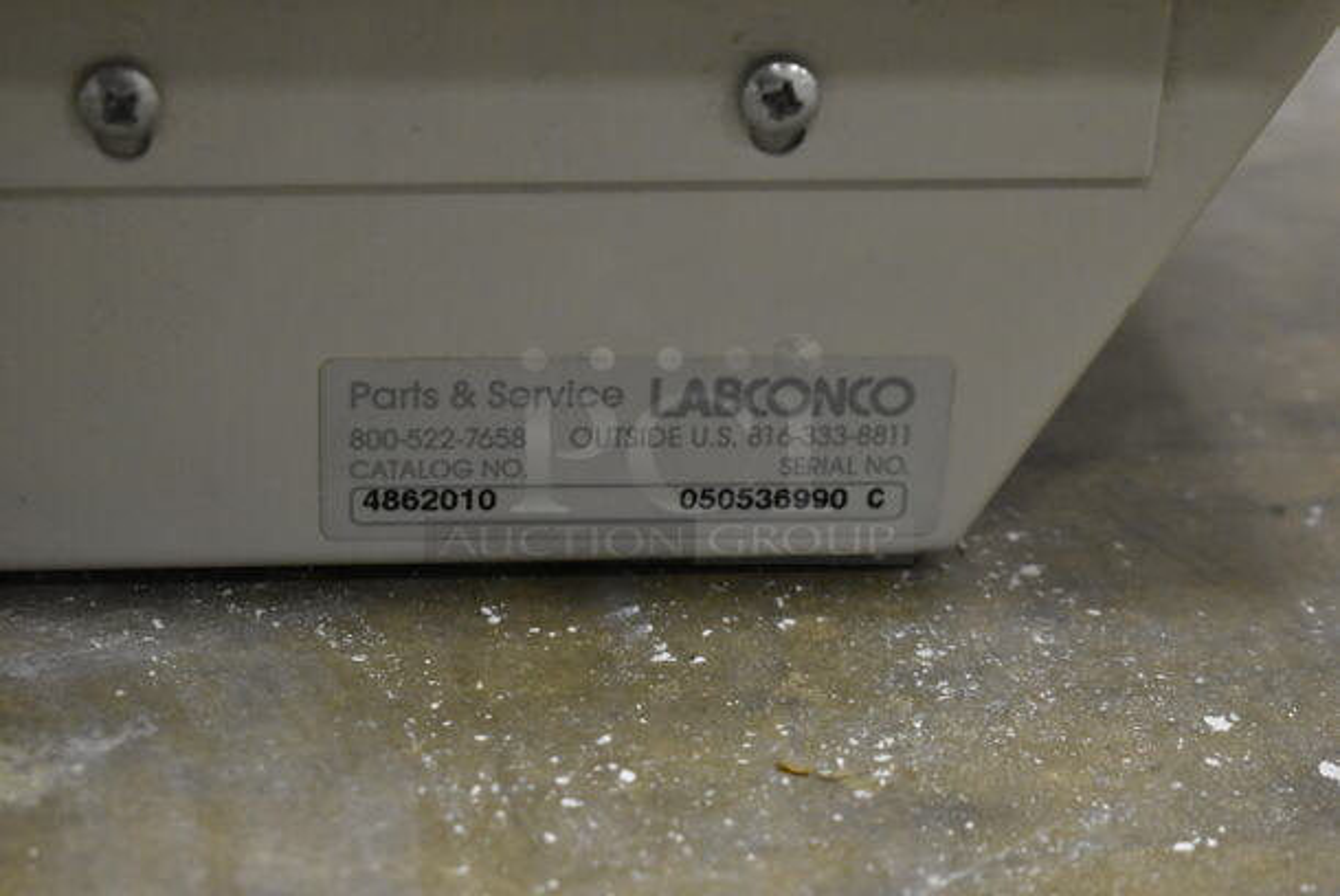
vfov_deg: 16.6
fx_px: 3074
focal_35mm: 82
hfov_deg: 24.6
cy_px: 448
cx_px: 670
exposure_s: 1/100
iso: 4500
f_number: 5.6
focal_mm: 55
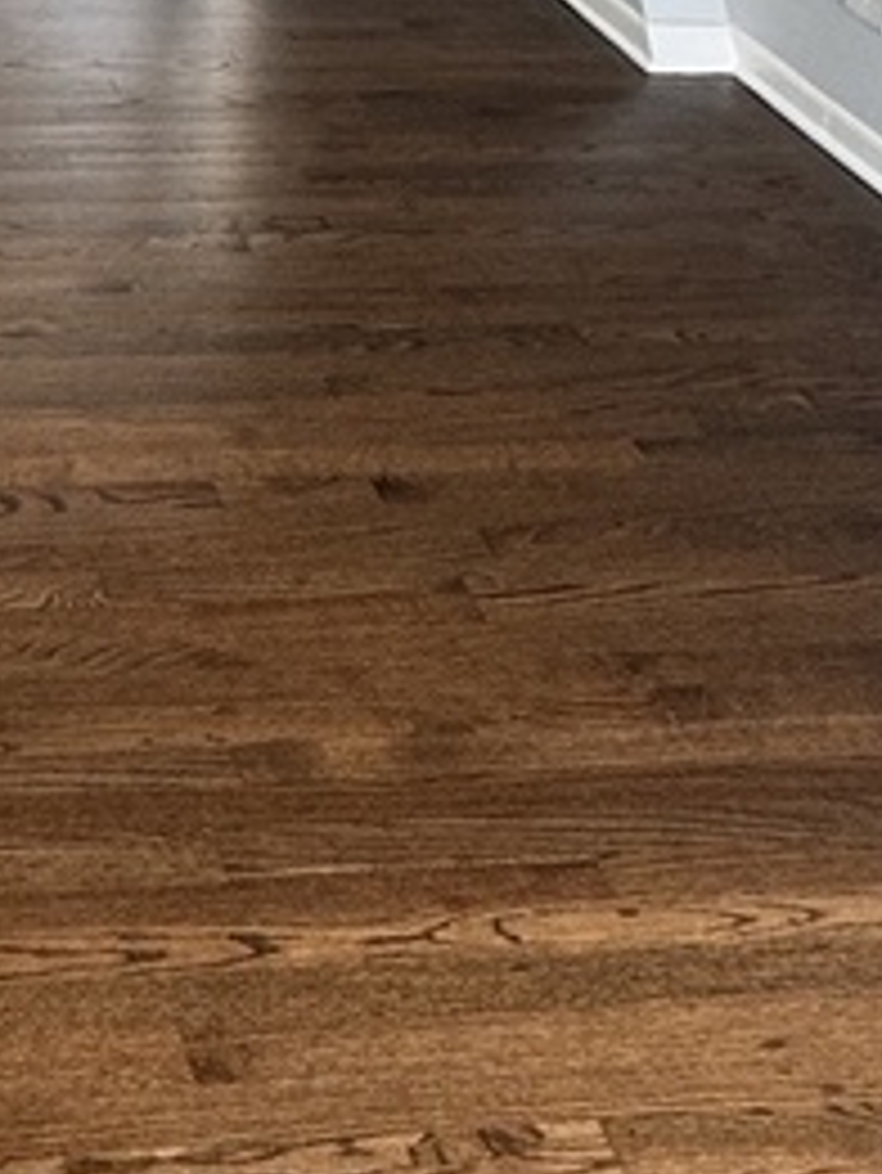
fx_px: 1969
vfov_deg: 29.5
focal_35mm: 58
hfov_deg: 23.2
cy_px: -162
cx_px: -166
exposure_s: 1/120
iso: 160
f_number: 2.2
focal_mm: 2.22
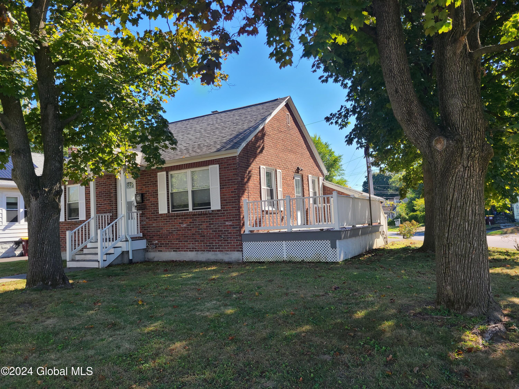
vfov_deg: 53.1
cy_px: 194
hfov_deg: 67.3
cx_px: 260
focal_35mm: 26
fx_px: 390
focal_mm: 5.4
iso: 40
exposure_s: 1/814
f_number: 1.8
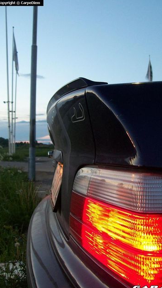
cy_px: 146
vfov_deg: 50.5
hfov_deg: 29.6
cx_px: 101
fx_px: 306
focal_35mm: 40
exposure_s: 1/4
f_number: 2.7
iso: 64
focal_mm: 6
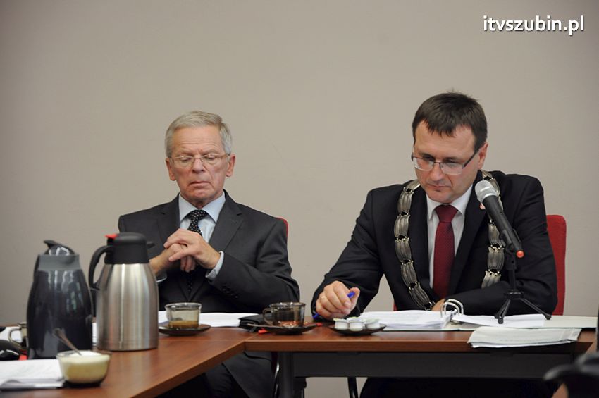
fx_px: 2618
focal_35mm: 158
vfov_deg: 8.7
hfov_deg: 13.1
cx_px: 300
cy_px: 199
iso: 1000
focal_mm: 105
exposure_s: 1/80
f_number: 5.6
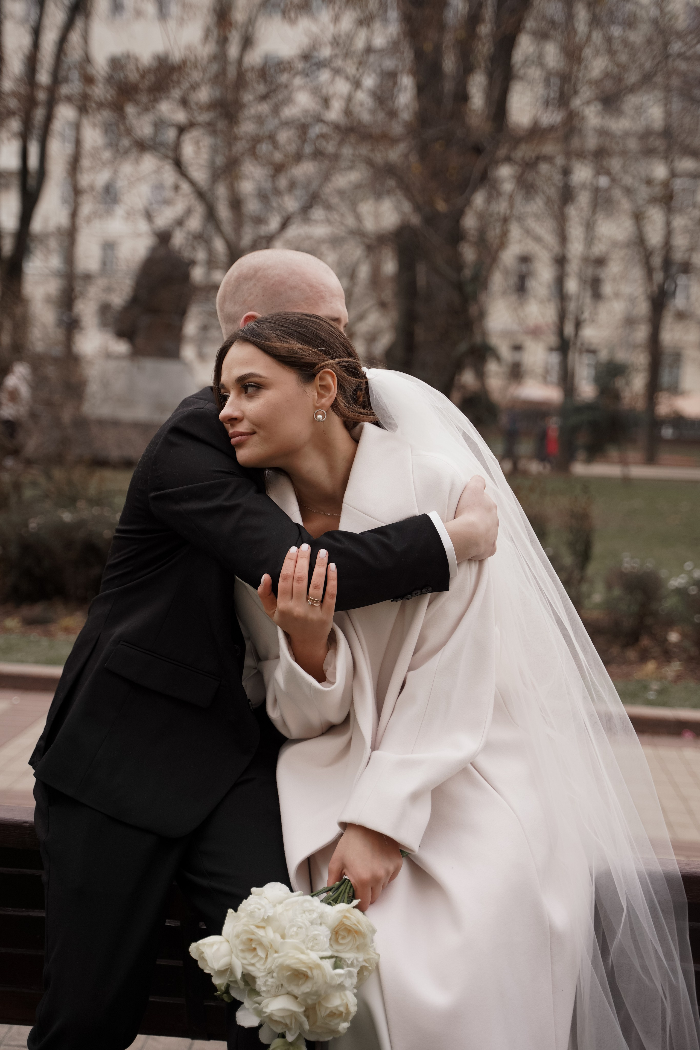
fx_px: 1458
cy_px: 525
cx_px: 350
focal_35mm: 50
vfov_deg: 39.6
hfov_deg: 27.0
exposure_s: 1/1000
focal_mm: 50
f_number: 2.8
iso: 250
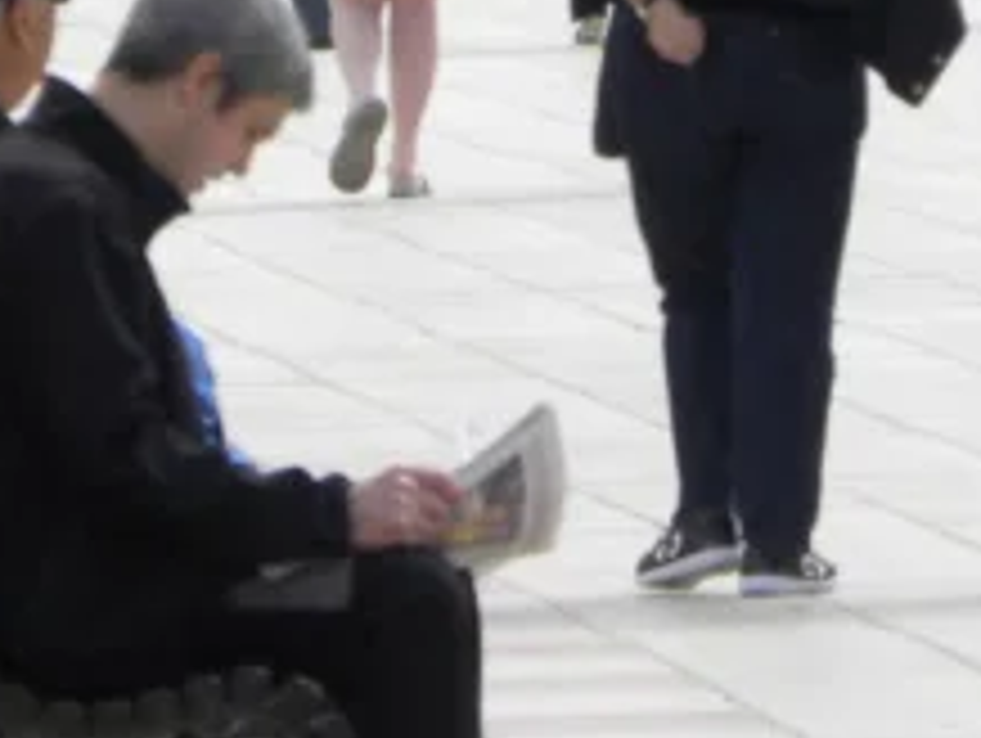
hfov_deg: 1.5
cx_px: 796
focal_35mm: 1364
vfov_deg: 1.1
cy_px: -198
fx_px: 38698
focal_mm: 51.8
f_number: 5
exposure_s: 1/247
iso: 64
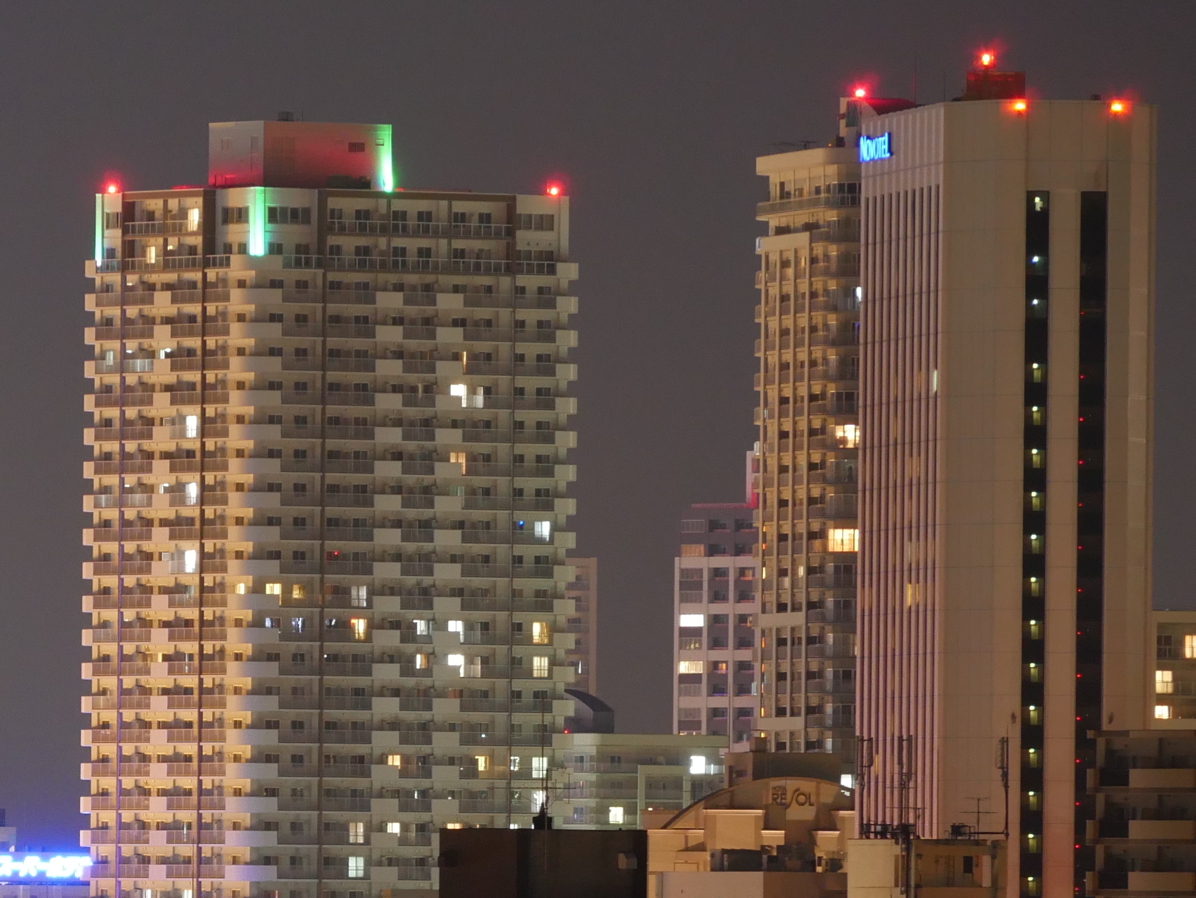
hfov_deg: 3.0
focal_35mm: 666
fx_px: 23021
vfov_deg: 2.2
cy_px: 972
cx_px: 73
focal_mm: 140
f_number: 7.1
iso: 800
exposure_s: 4
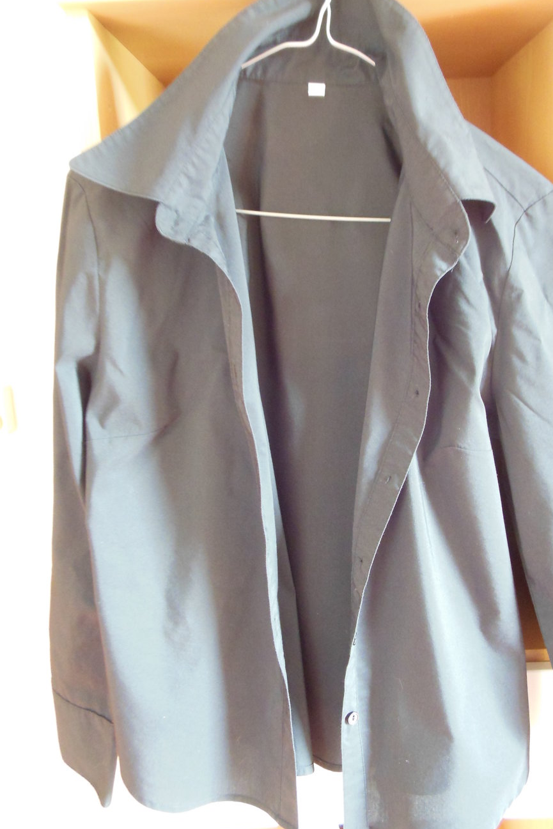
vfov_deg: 60.3
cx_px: 315
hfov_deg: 42.2
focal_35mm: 31
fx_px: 714
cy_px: 409
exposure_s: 1/3
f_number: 3.3
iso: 800
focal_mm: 5.2
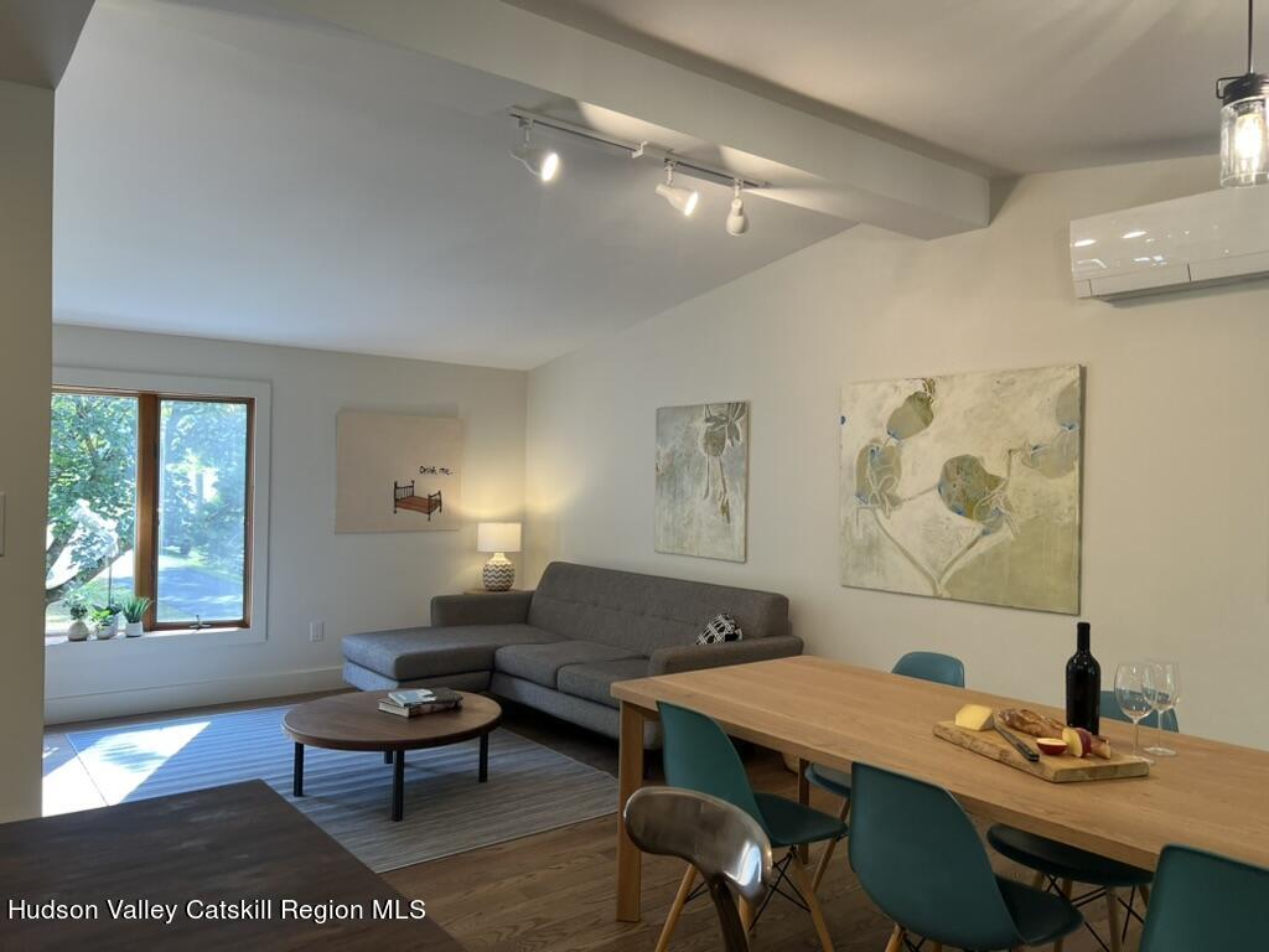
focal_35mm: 26
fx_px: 953
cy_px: 476
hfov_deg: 67.3
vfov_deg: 53.1
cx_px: 634
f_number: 1.5
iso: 80
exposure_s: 1/120
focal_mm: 5.7
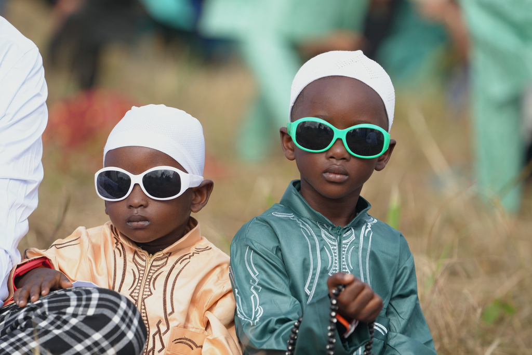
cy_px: 178
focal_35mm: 200
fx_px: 2956
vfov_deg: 6.9
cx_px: 266
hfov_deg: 10.3
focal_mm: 200
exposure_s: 1/2000
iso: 500
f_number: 3.5
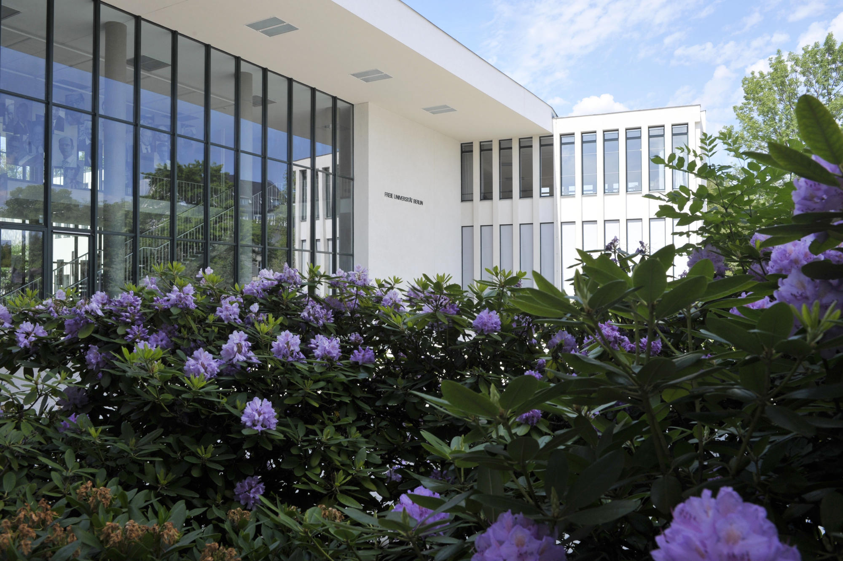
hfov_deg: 63.7
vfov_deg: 44.9
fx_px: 679
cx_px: 422
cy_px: 280
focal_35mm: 29
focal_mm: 29
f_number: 13
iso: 400
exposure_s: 1/80
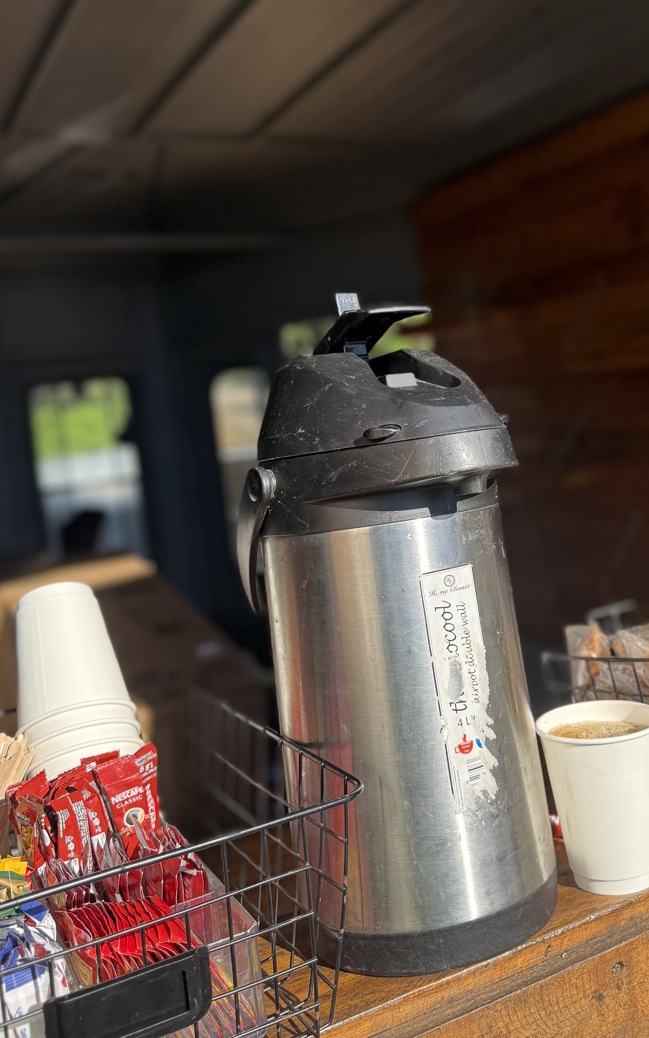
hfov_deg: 34.1
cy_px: 436
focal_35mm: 37
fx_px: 1047
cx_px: 440
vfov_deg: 52.5
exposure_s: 1/1855
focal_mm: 6.76
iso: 80
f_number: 1.78
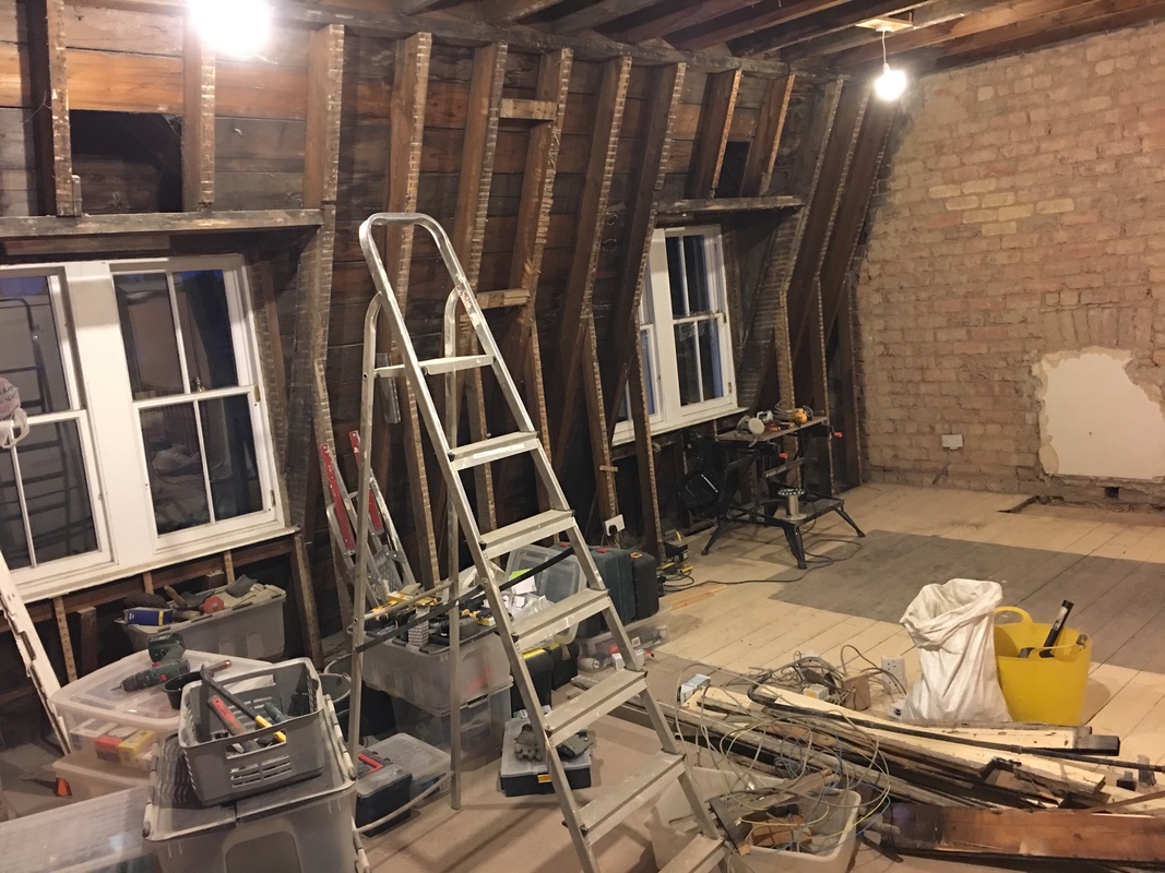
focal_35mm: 29
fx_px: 976
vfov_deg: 48.2
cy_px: 436
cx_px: 582
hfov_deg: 61.7
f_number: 2.2
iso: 100
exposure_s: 1/4
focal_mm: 4.15
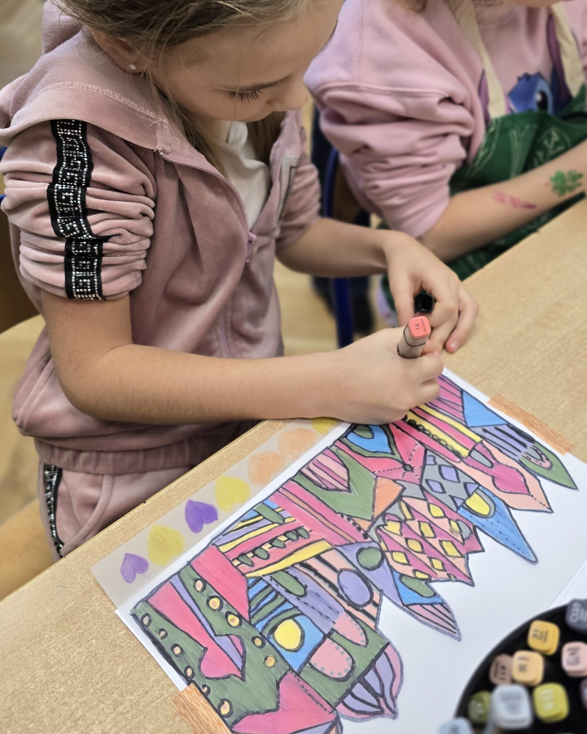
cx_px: 355
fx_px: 738
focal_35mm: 34
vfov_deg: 52.1
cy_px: 263
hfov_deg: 43.1
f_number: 1.7
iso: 160
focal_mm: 6.3
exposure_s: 1/100
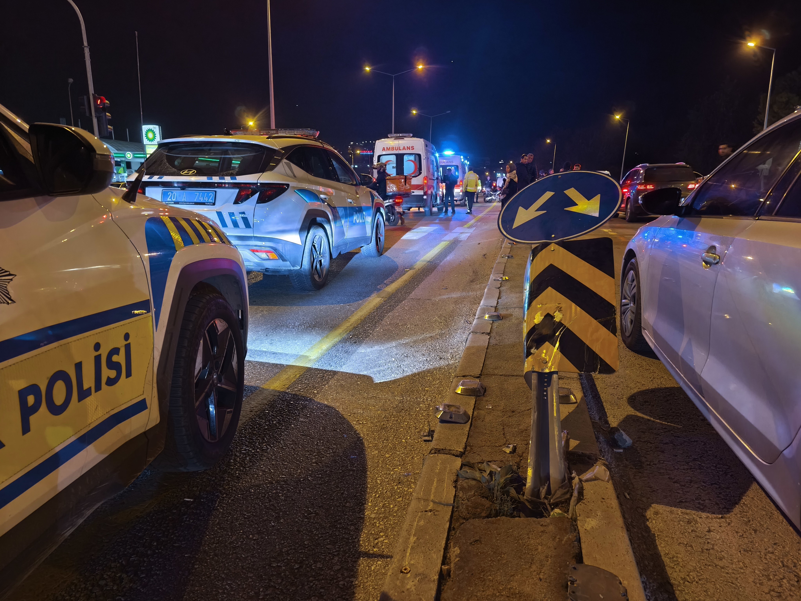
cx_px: 400
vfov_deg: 58.9
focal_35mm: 23
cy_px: 300
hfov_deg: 73.9
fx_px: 532
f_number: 1.7
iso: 1600
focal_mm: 5.35
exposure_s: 1/25
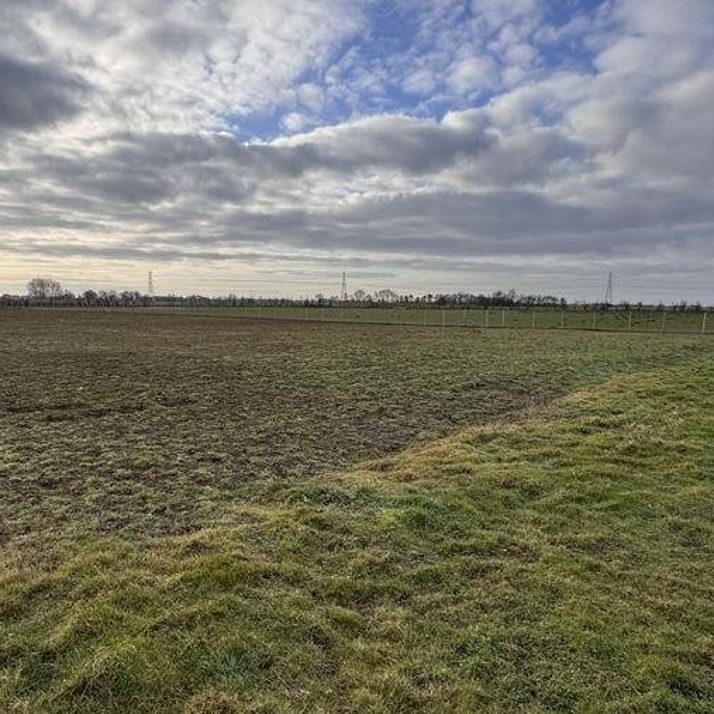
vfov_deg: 62.8
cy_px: 390
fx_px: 583
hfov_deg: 62.8
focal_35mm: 25
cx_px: 328
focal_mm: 2.22
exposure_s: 1/1094
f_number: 2.2
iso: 50
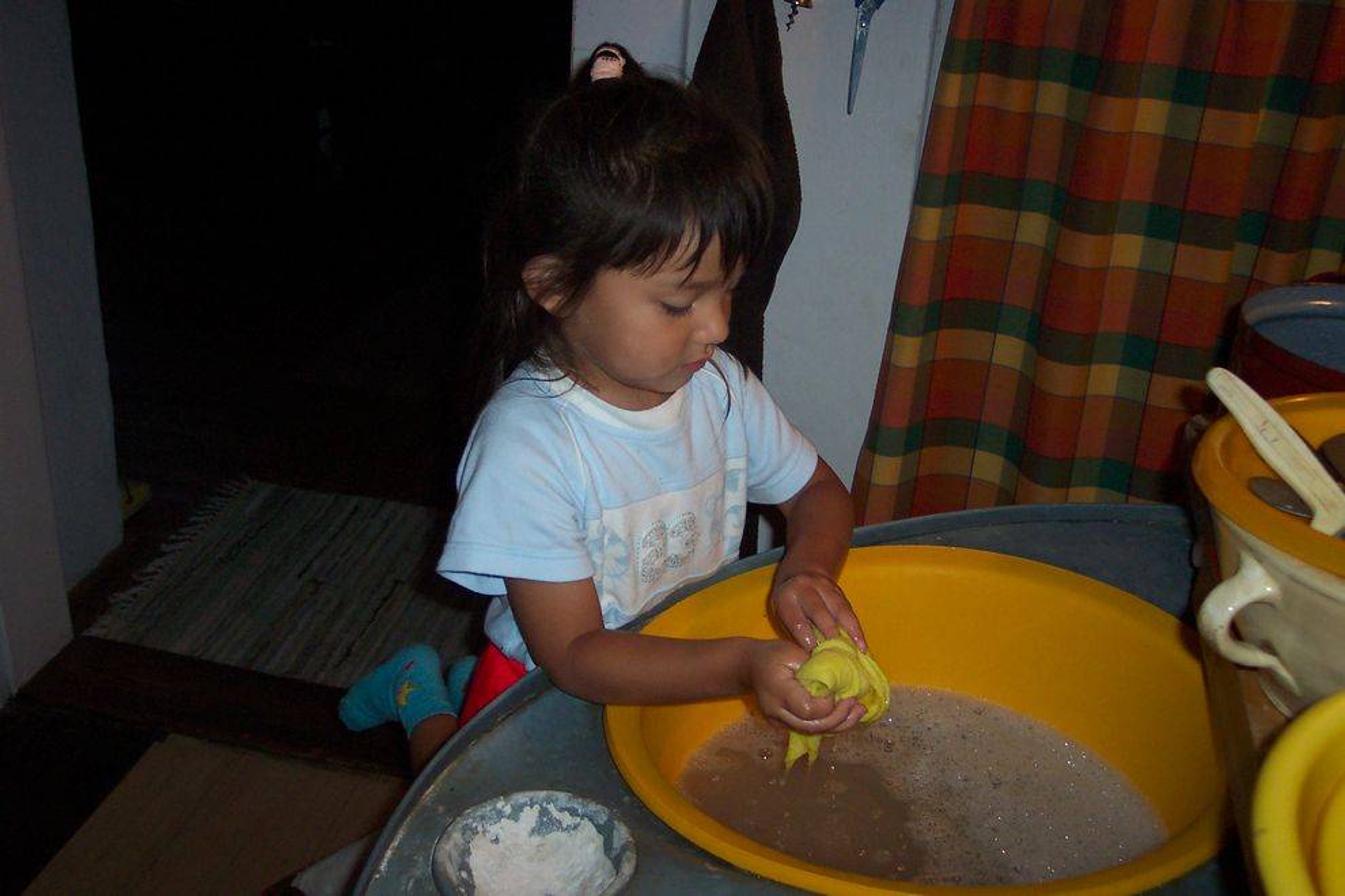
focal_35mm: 38
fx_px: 1420
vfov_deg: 35.1
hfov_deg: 50.7
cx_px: 672
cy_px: 448
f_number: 2.8
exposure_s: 1/30
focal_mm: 8
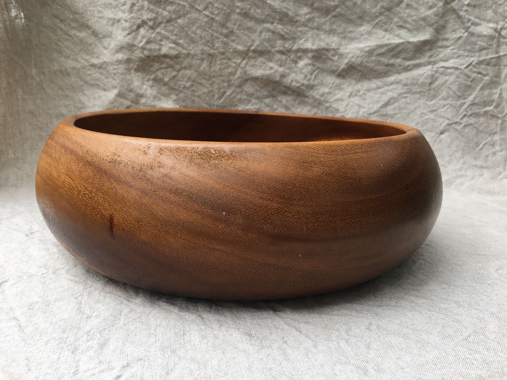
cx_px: 254
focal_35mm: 29
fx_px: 425
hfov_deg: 61.7
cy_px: 190
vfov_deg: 48.2
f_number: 2.2
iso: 40
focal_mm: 4.15
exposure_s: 1/120
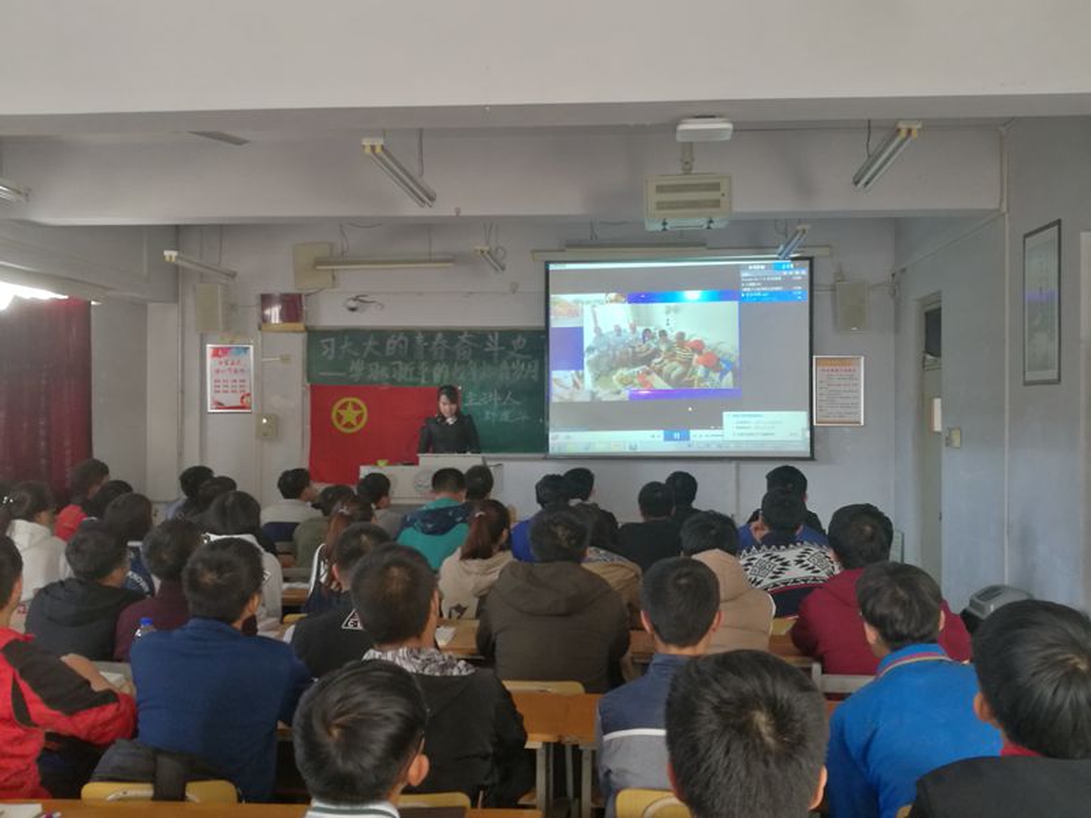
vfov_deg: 39.7
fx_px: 1135
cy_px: 409
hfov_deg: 51.4
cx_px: 546
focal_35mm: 36
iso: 160
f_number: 2.2
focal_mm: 4.5
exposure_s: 1/50
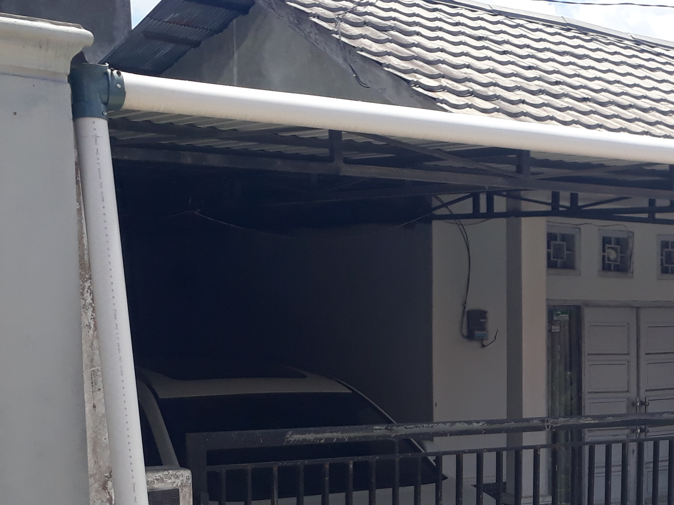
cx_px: 696
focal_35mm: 64
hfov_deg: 28.2
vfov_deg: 22.3
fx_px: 1246
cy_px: 469
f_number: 1.9
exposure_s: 1/1078
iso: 40
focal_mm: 3.6
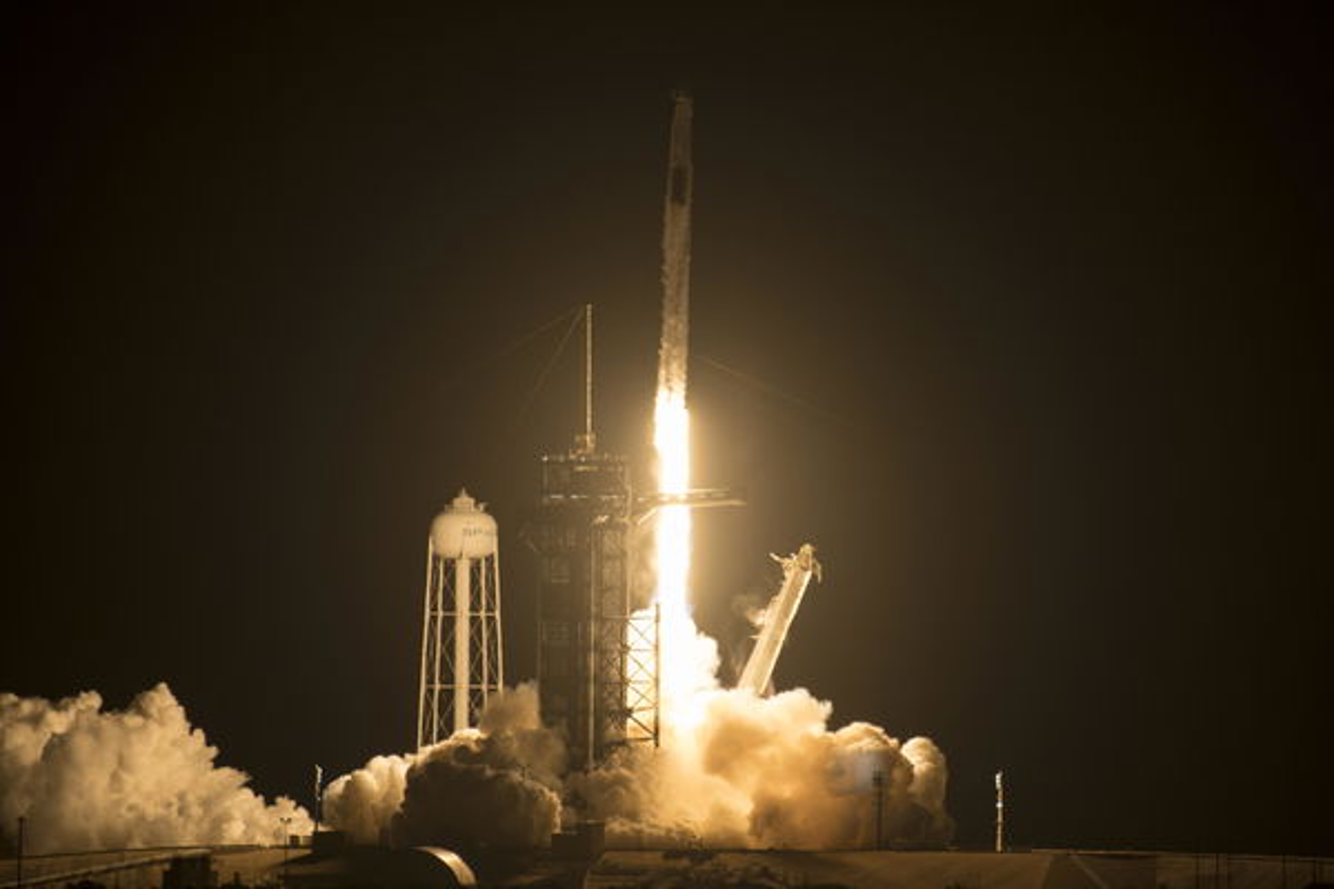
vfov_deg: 1.8
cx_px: 667
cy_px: 444
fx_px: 27789
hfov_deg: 2.7
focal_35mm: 750
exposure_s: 1/640
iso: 400
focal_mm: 500
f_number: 6.3
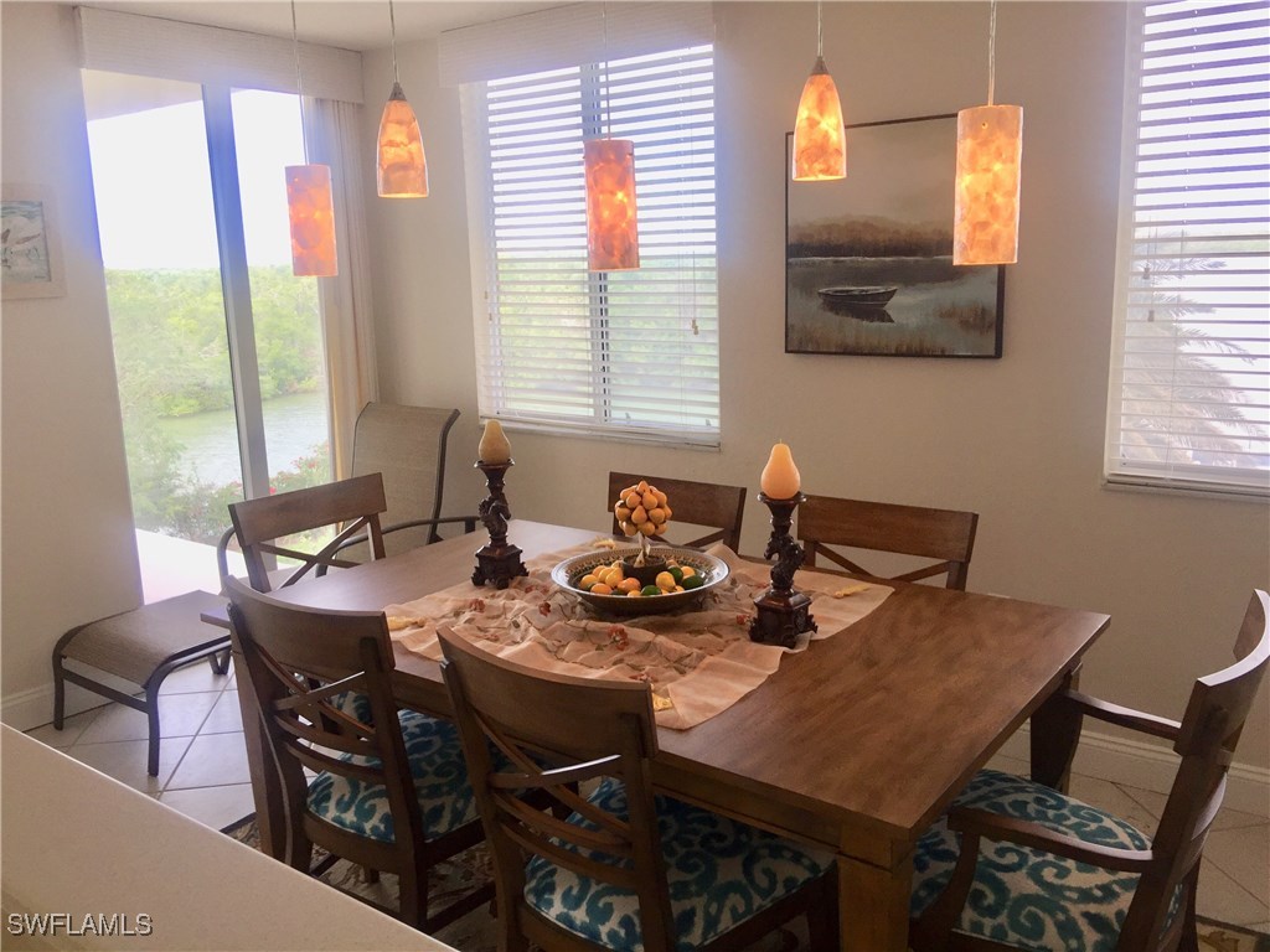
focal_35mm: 29
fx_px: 1064
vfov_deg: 48.2
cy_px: 476
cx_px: 635
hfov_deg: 61.7
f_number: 2.2
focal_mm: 4.15
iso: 32
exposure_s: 1/120
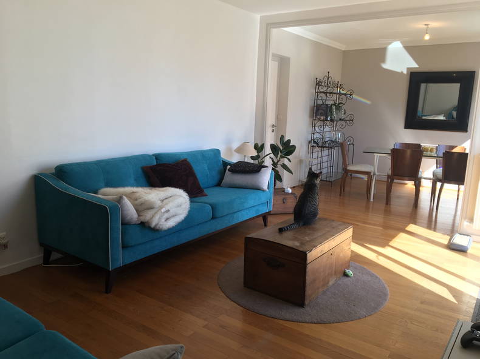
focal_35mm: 29
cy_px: 180
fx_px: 402
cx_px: 240
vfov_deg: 48.2
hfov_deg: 61.7
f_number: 2.2
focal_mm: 4.15
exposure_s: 1/100
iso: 25
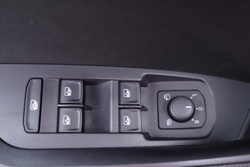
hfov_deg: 53.1
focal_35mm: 36
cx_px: 125
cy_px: 84
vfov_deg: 36.9
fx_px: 250
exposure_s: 1/40
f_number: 2.8
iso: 500
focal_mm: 24
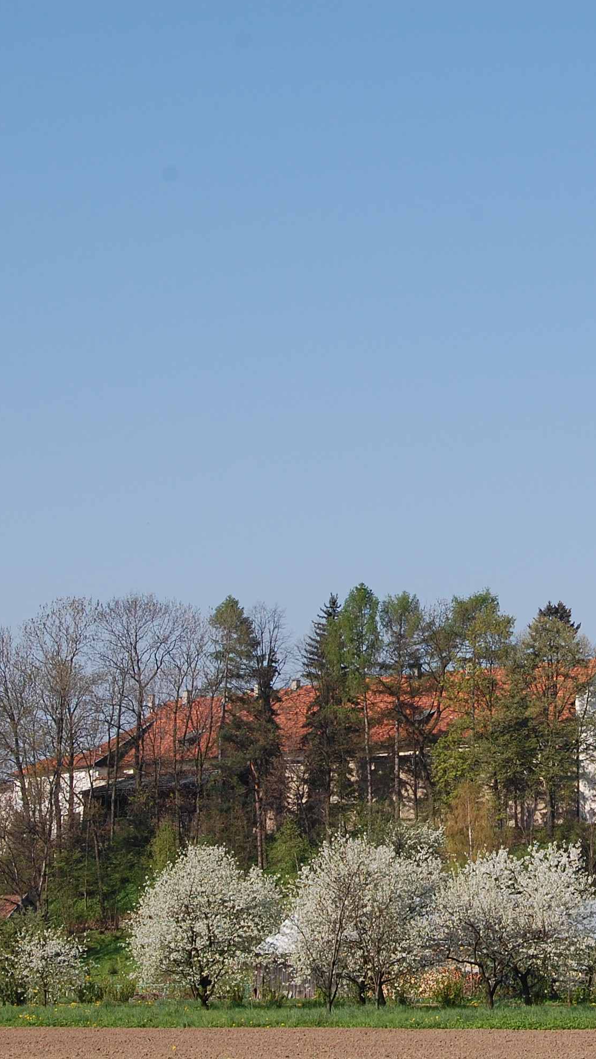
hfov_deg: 12.6
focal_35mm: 95
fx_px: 2669
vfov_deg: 22.5
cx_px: 551
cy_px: 528
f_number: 10
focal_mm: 40
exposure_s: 1/250
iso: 200
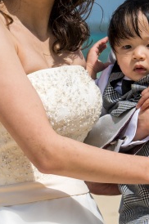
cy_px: 17
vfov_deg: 6.7
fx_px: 1911
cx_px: 93
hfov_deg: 4.5
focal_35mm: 307
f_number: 5.6
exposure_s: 1/800
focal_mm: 70
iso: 64
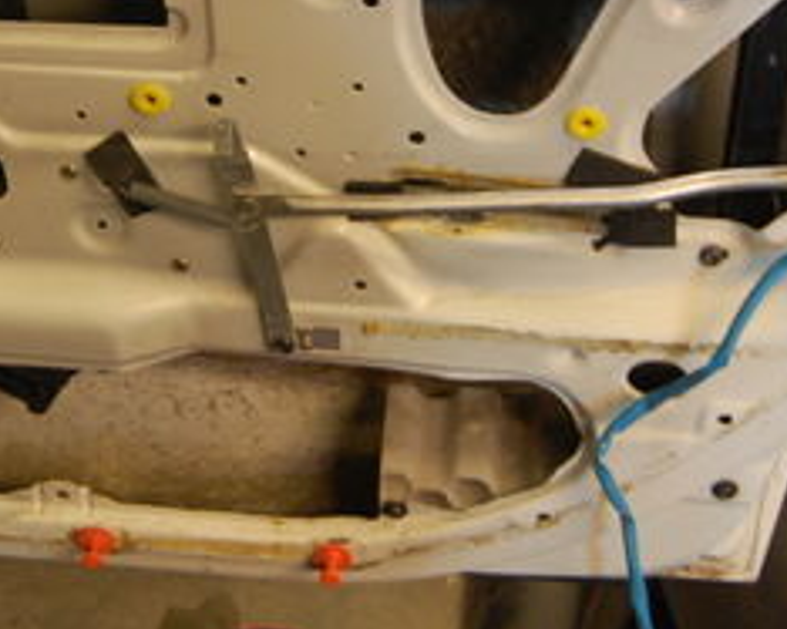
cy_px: 138
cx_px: 259
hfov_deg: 21.6
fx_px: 2055
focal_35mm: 88
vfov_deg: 17.3
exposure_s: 1/10
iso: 800
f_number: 3.8
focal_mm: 23
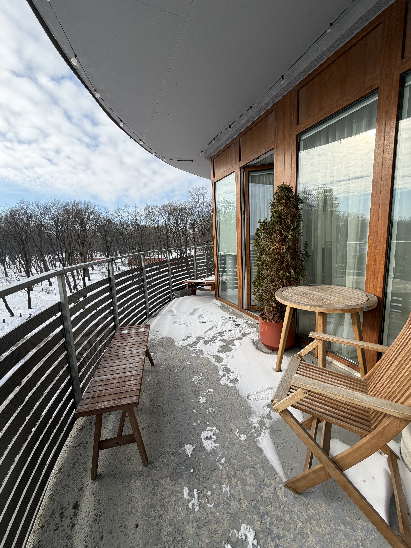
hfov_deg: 85.7
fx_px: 222
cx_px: 206
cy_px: 274
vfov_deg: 102.1
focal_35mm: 14
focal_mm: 2.22
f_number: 2.2
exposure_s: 1/770
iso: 40
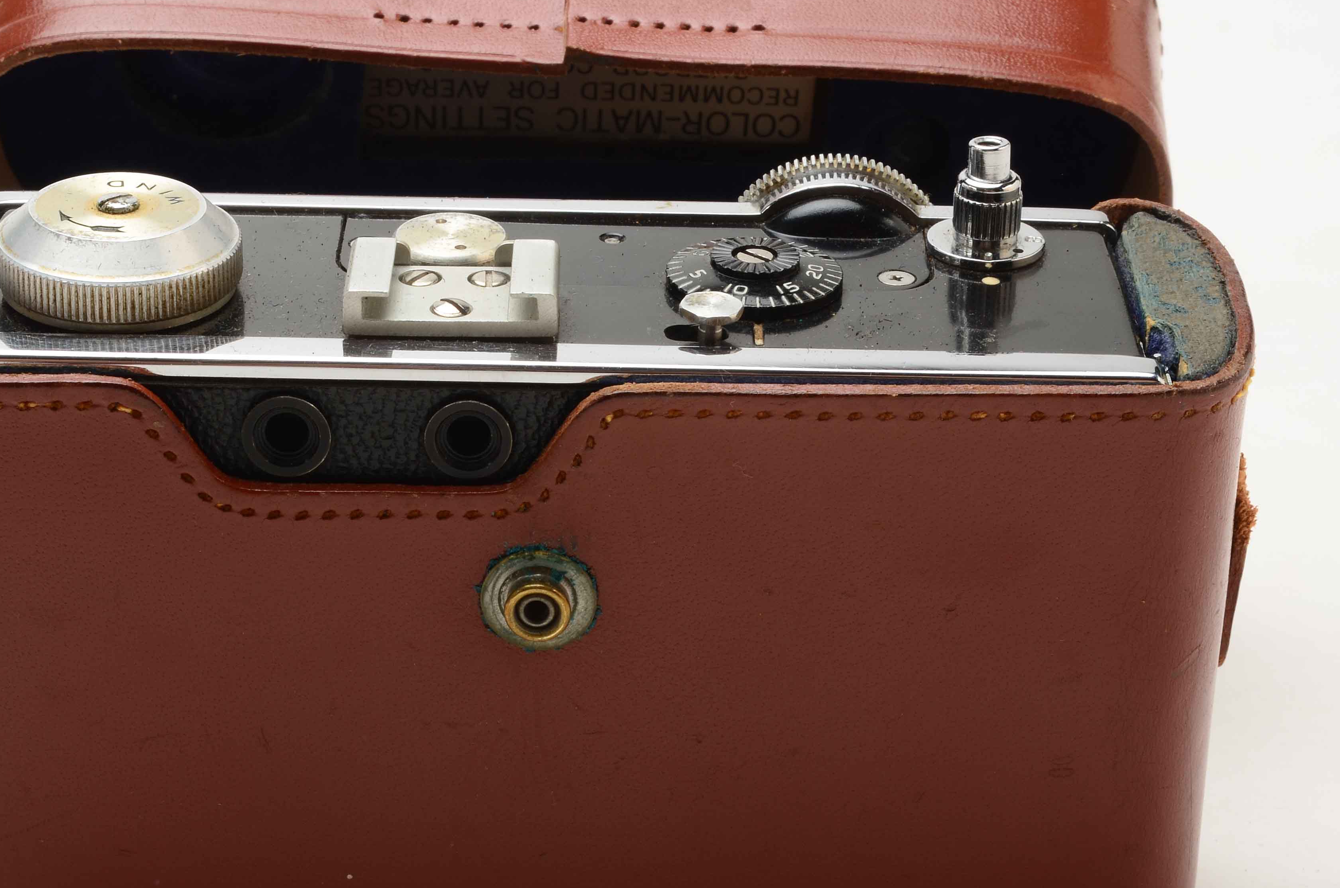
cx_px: 573
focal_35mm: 99
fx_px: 3668
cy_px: 427
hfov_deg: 20.7
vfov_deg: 13.8
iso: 100
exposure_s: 1/160
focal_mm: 45
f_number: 22
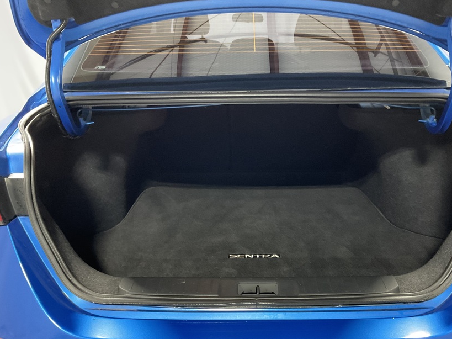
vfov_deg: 41.7
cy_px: 197
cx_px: 244
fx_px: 444
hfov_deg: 53.9
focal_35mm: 34
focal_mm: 3
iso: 320
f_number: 1.8
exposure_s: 1/40
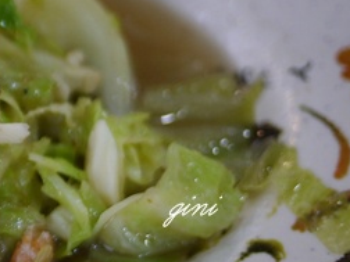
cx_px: -194
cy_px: 116
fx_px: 1284
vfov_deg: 11.7
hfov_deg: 14.4
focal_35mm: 127
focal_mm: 20
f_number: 1.7
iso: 100
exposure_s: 1/80
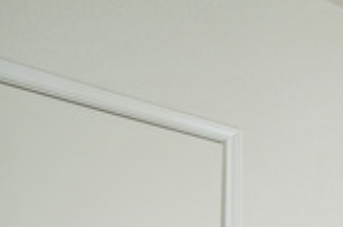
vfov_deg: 16.9
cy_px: 434
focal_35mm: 63
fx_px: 599
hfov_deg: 22.6
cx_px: 577
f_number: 8
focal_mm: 16
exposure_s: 1/8
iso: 250
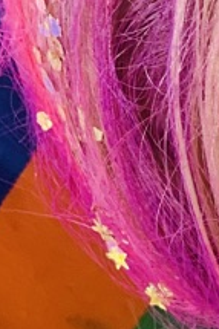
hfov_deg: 5.1
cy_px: 18
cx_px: 573
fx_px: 2358
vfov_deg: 8.0
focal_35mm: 258
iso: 100
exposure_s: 1/122
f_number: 2.4
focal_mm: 6
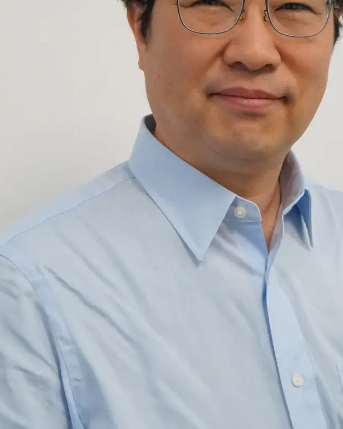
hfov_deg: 18.6
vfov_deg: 23.0
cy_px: 99
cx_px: 238
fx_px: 1040
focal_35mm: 82
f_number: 4
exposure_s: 1/160
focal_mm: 24
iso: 6400
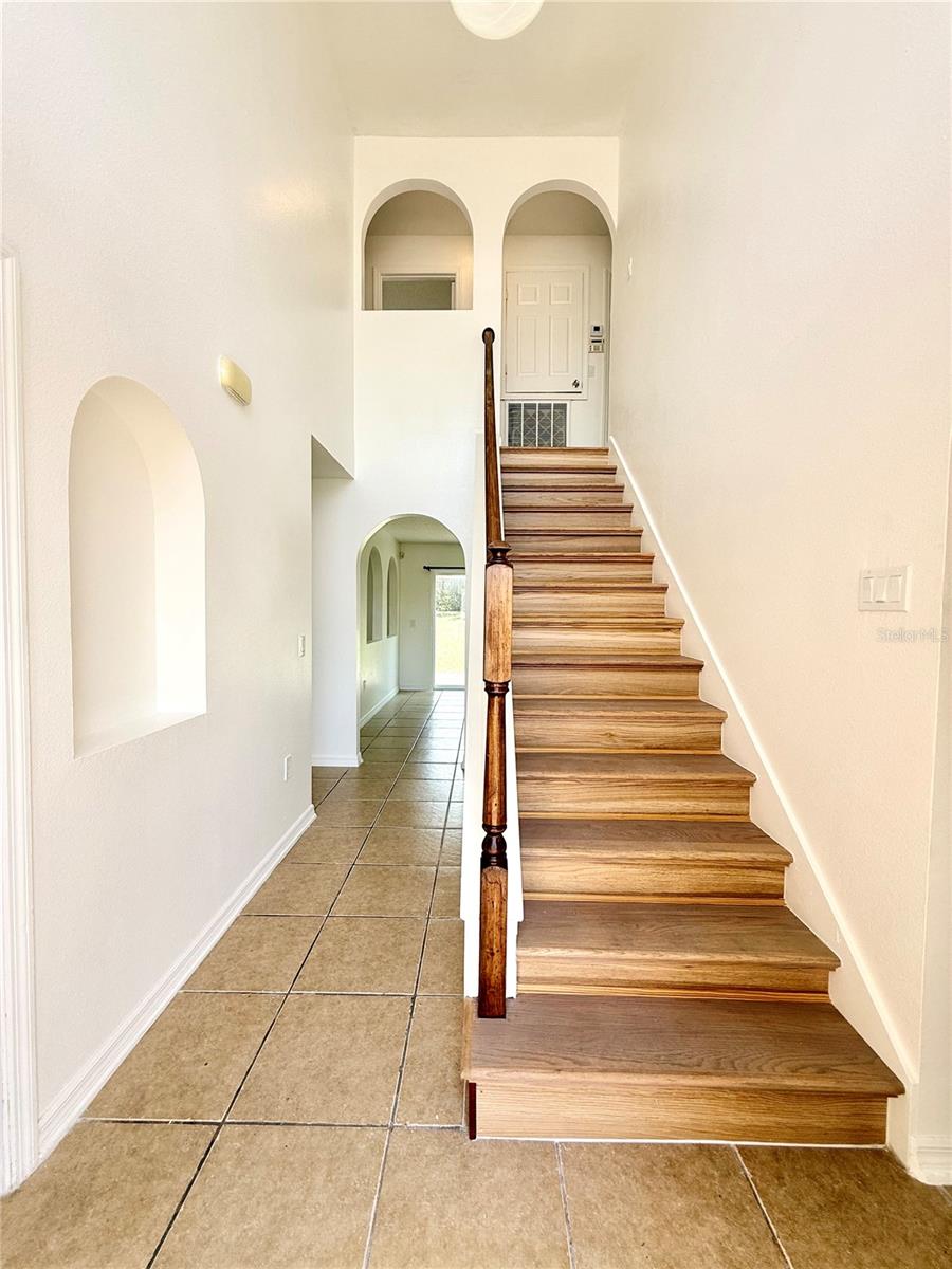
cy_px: 634
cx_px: 476
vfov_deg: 102.1
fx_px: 513
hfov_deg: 85.7
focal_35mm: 14
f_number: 2.2
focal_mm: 2.22
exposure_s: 1/216
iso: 50
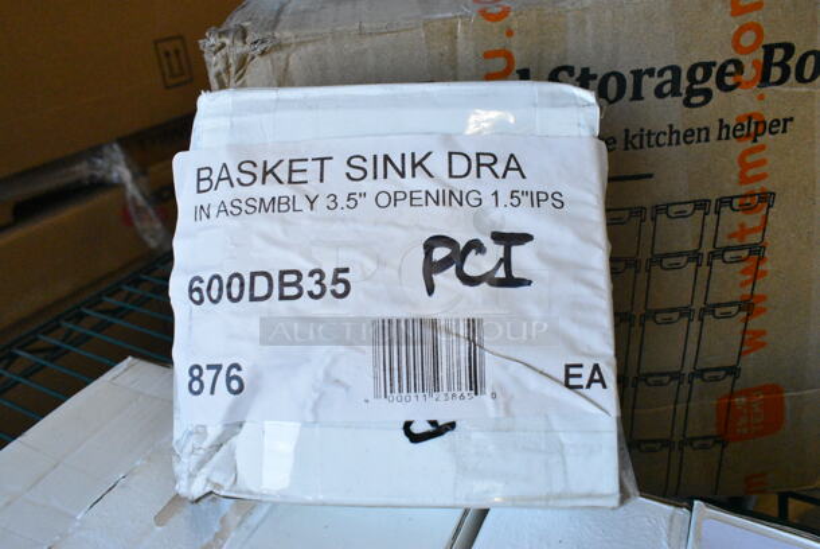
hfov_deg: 67.3
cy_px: 274
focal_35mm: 27
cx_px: 410
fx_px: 616
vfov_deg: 48.0
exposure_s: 1/500
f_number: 11
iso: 6400
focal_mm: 18
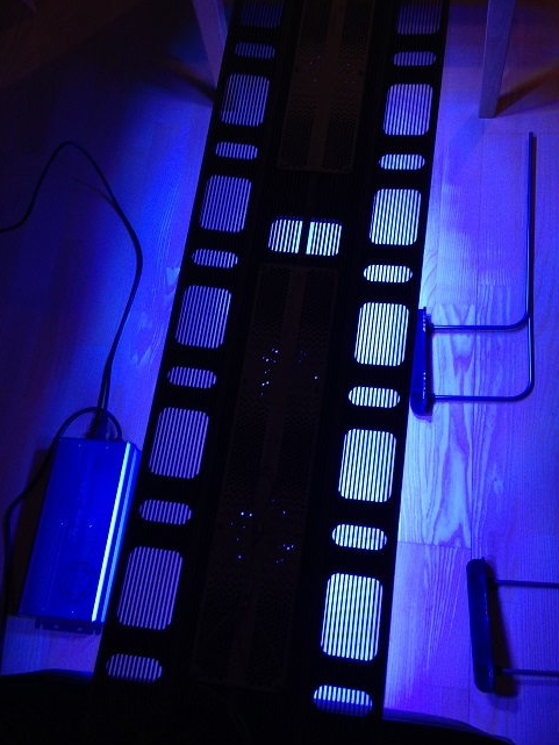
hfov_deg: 34.4
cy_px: 351
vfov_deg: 44.8
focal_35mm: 42
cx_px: 285
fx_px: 904
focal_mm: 4.12
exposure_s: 1/20
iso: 50
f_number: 2.4
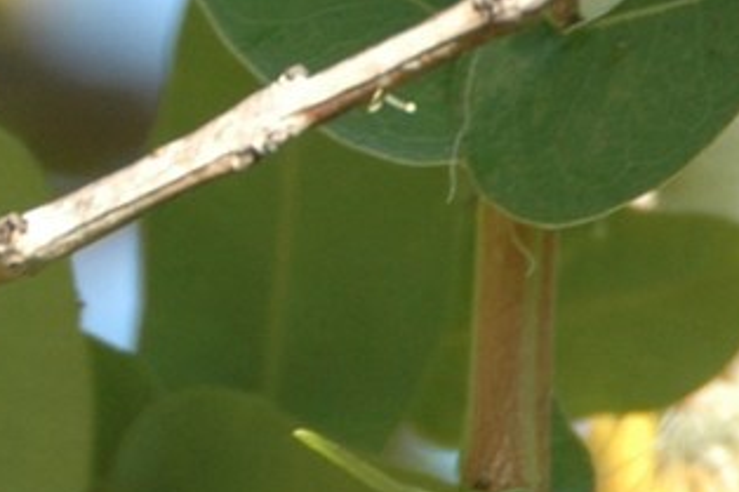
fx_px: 88199
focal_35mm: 4299
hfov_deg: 0.5
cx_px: -435
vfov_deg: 0.3
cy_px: -177
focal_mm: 500
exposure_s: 1/160
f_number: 6.3
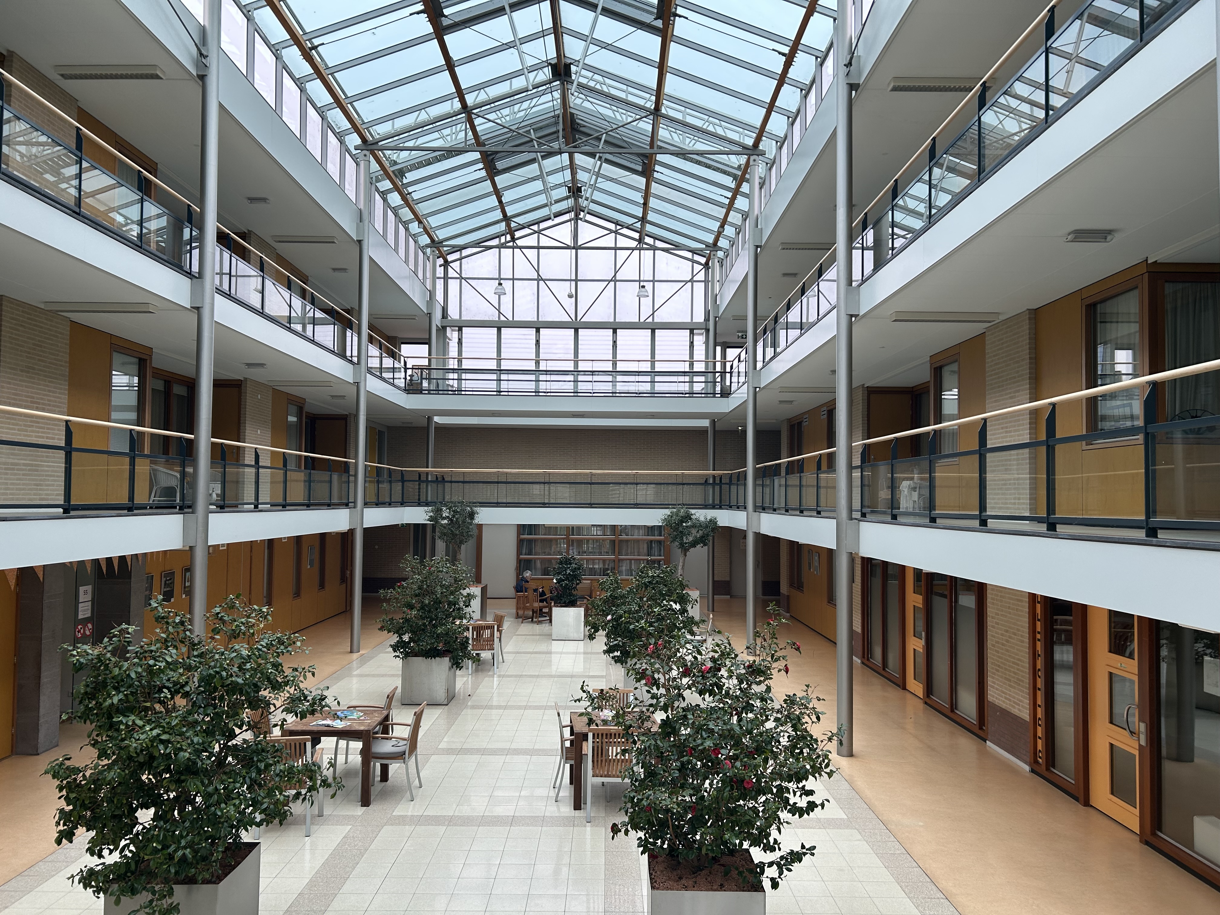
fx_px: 916
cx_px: 610
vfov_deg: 53.1
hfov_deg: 67.3
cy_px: 458
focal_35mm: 26
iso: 40
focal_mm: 5.7
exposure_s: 1/290
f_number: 1.5
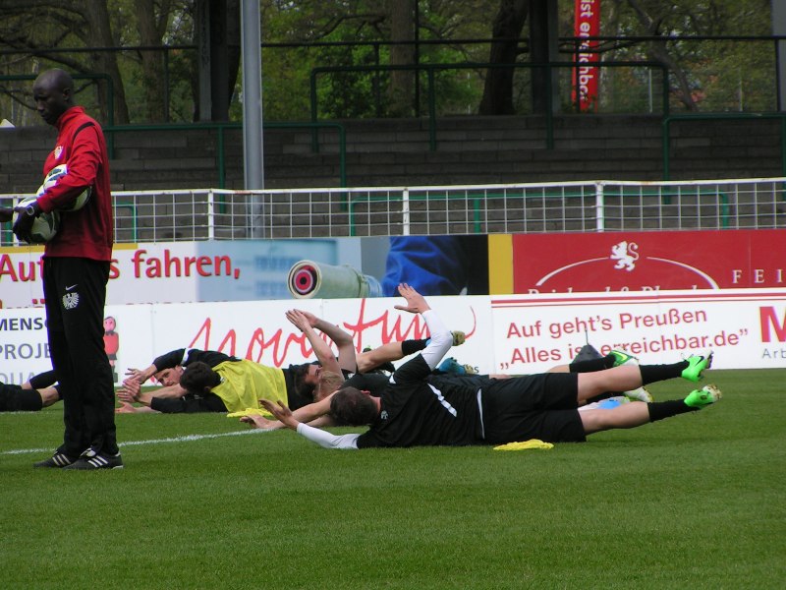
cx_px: 393
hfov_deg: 7.3
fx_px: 6153
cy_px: 295
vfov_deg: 5.5
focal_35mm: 271
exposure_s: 1/500
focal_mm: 41.4
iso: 50
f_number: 5
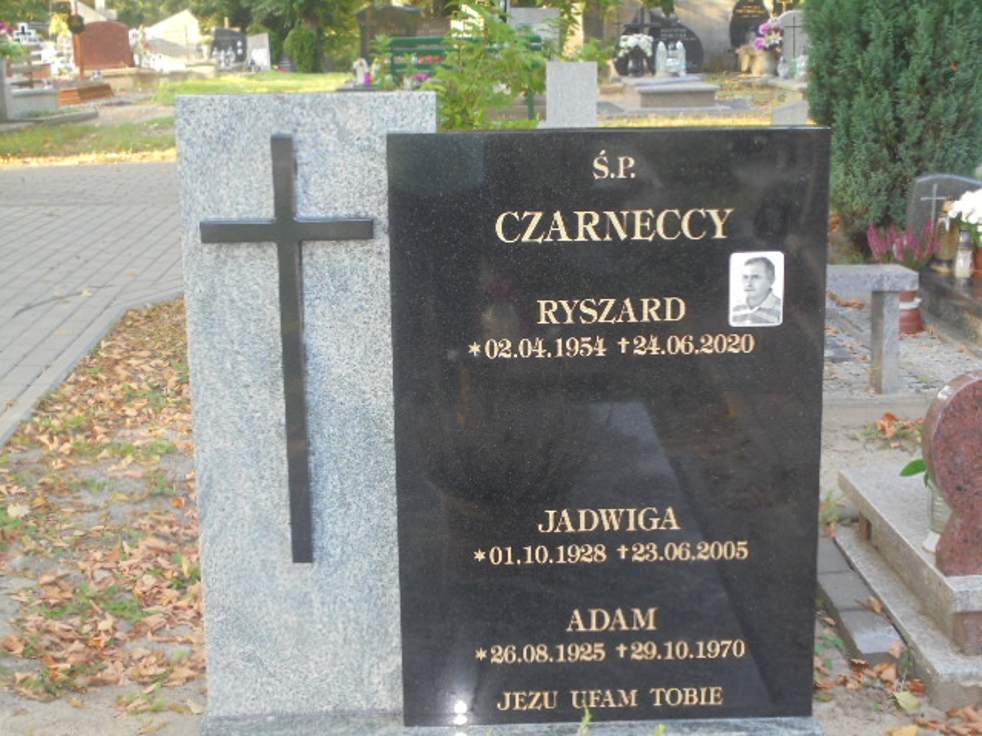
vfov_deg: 29.7
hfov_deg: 38.9
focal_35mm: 49
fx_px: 1390
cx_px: 491
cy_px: 368
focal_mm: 8.9
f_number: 4.8
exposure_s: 1/30
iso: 200
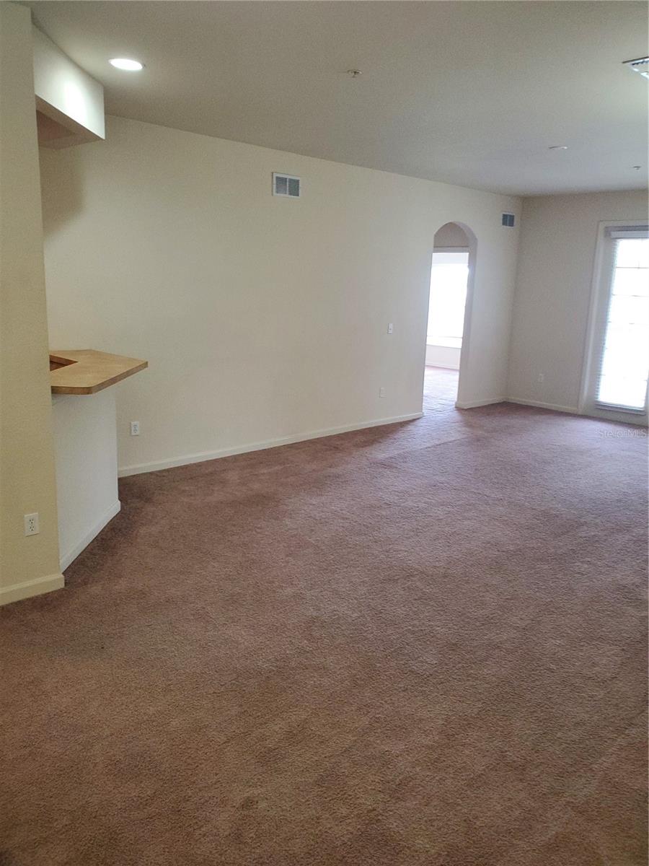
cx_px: 324
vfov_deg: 67.3
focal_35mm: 26
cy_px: 433
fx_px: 650
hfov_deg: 53.1
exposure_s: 1/40
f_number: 2.4
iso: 250
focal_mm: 4.3
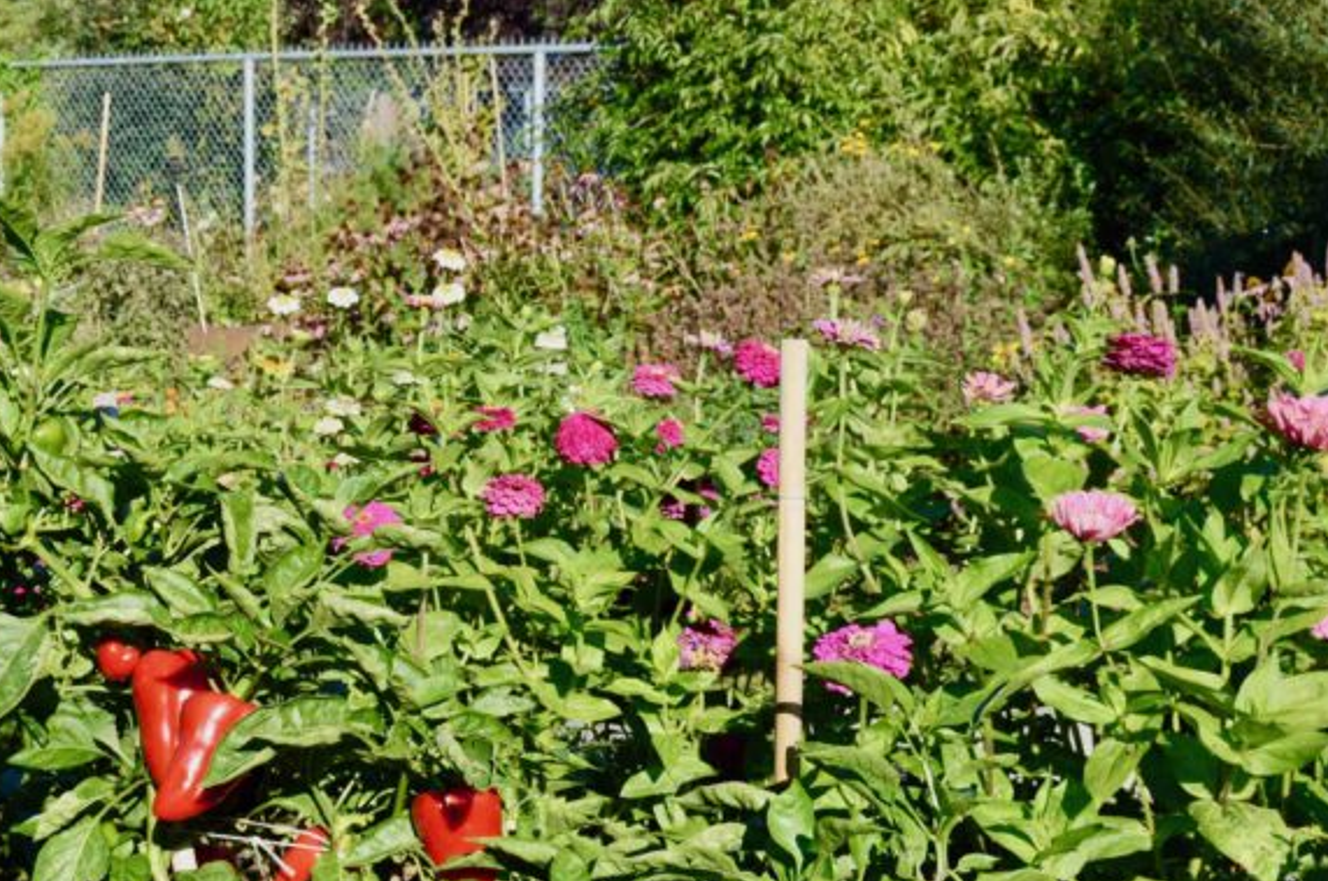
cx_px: 300
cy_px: 622
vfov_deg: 19.3
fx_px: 2579
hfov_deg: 28.4
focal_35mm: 70
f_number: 11
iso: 400
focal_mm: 26
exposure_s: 1/500
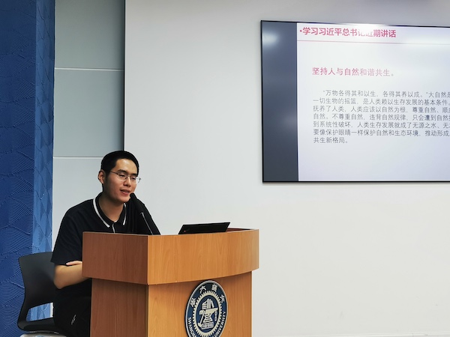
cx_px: 225
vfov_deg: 32.2
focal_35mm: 45
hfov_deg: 42.1
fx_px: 585
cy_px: 168
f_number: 1.6
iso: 160
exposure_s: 1/100
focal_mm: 5.56
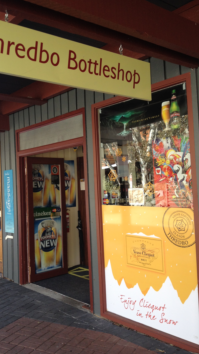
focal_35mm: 39
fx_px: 366
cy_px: 174
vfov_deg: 51.6
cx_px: 67
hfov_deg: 30.2
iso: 80
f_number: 2.4
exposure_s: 1/120
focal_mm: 4.28
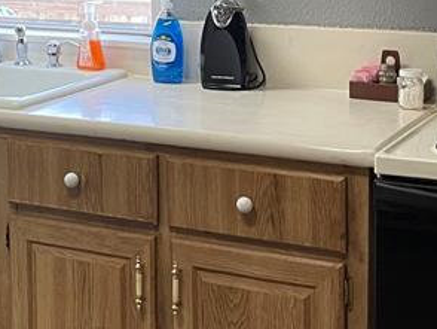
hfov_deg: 21.9
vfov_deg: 16.7
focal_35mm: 87
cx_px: 40
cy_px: 21
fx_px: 1099
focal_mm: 5.1
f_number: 1.6
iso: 125
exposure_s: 1/60
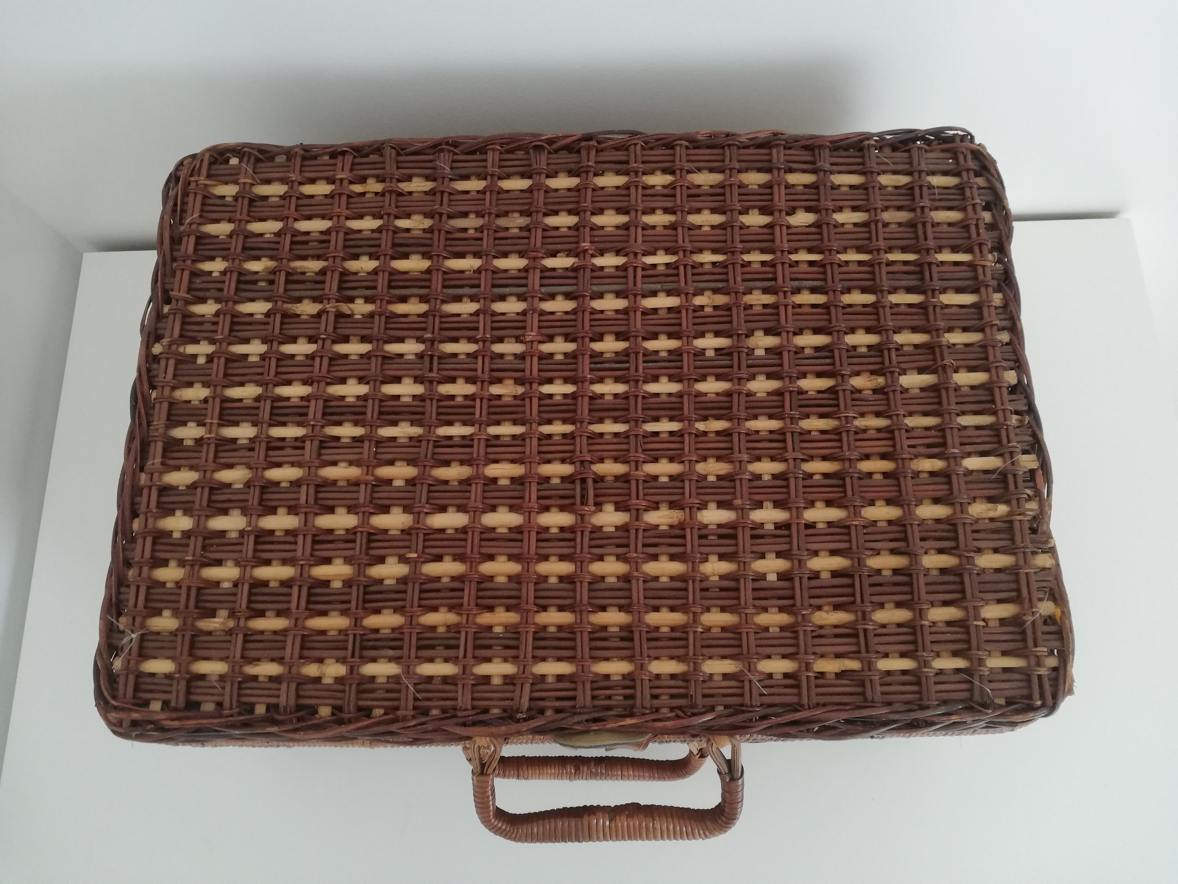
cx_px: 589
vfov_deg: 53.1
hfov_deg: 67.3
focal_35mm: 26
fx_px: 885
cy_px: 442
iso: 250
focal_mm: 3.81
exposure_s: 1/33.3
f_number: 2.2
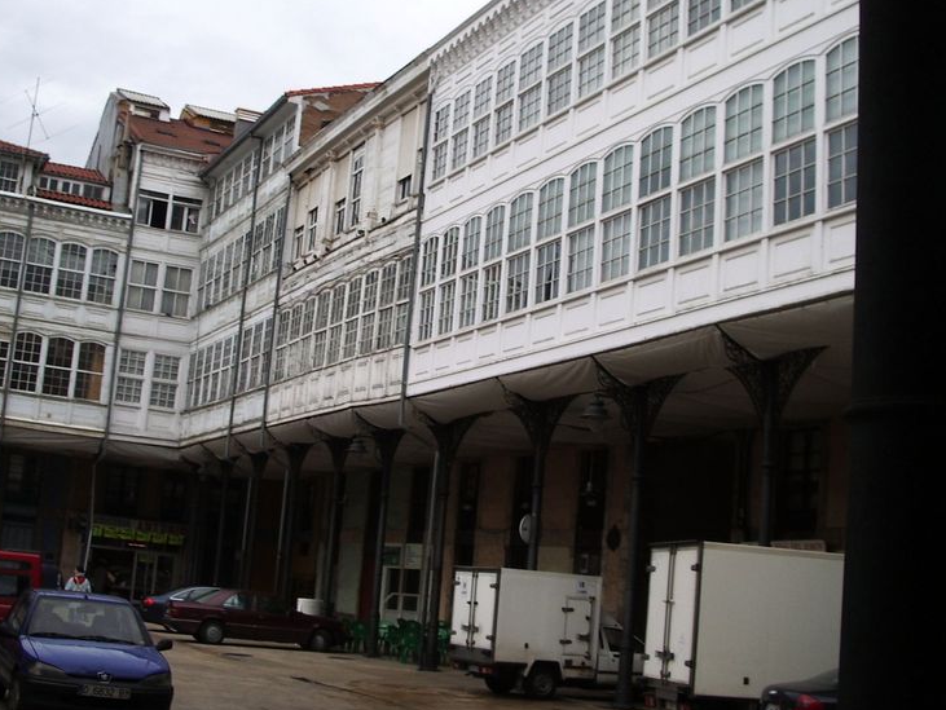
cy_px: 281
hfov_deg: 38.9
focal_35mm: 49
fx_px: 1340
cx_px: 437
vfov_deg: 29.6
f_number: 4.3
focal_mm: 5.8
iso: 50
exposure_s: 1/200
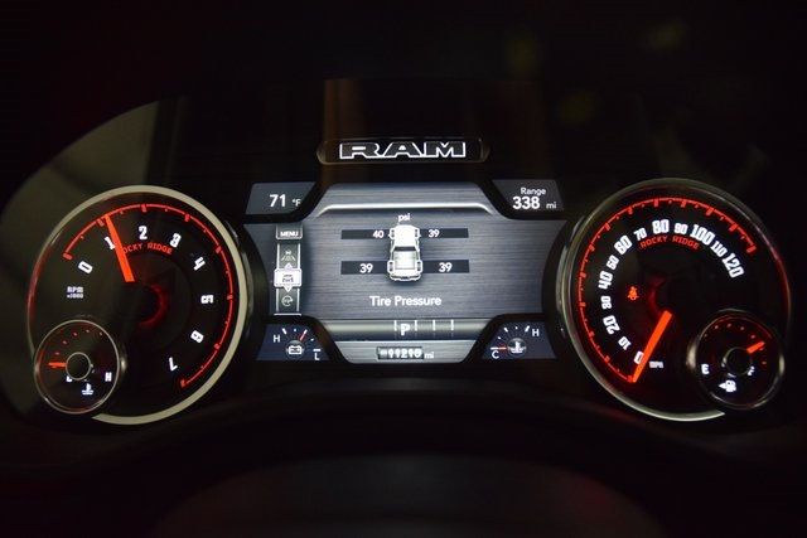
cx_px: 404
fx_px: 605
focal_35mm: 27
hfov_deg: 67.4
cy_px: 269
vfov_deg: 48.0
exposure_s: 1/125
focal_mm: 18
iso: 2000
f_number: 3.5
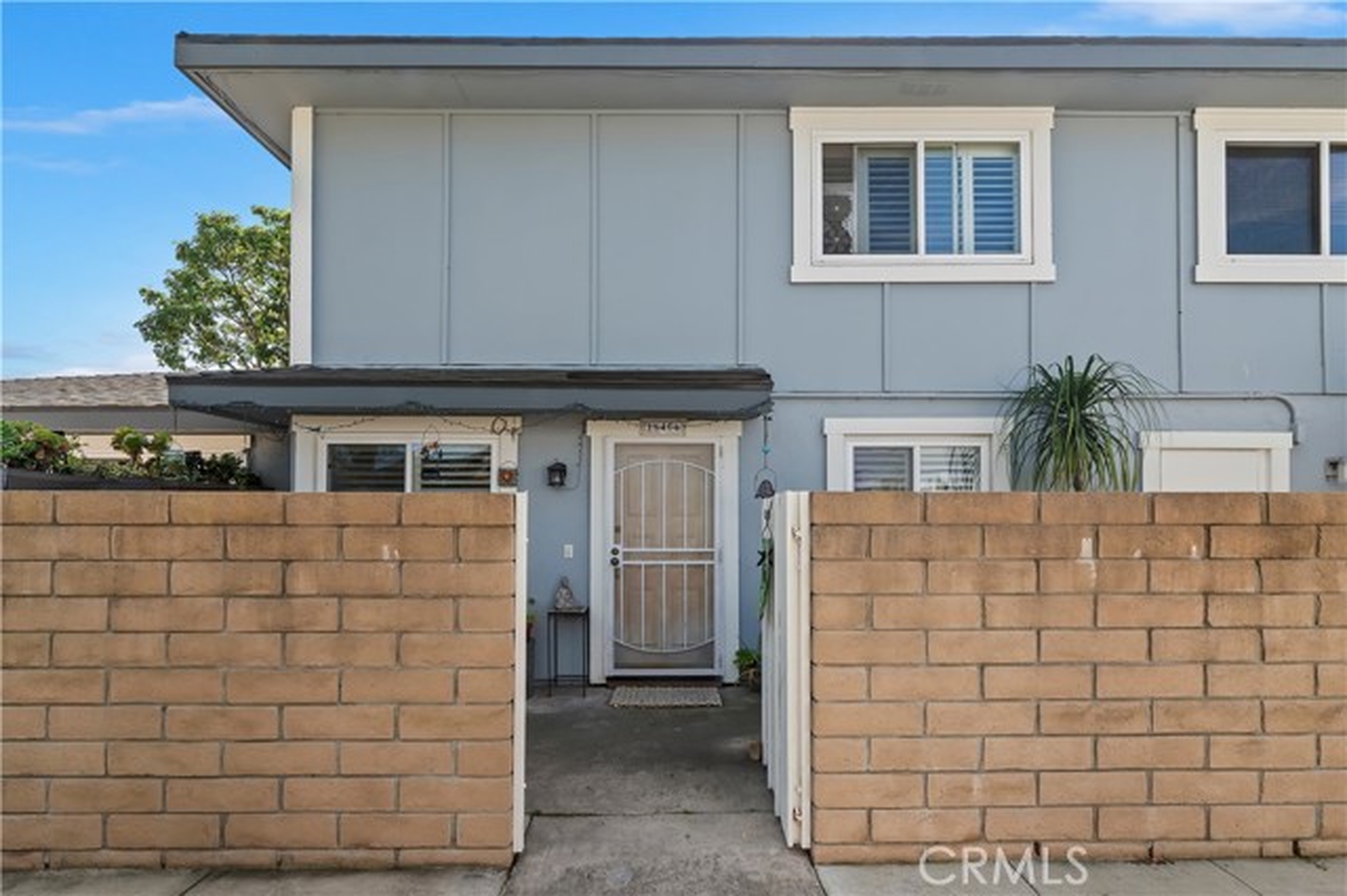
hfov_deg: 104.3
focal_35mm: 14
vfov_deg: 81.1
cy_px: 448
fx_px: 524
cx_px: 674
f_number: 16
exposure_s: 1/125
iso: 500
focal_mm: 14
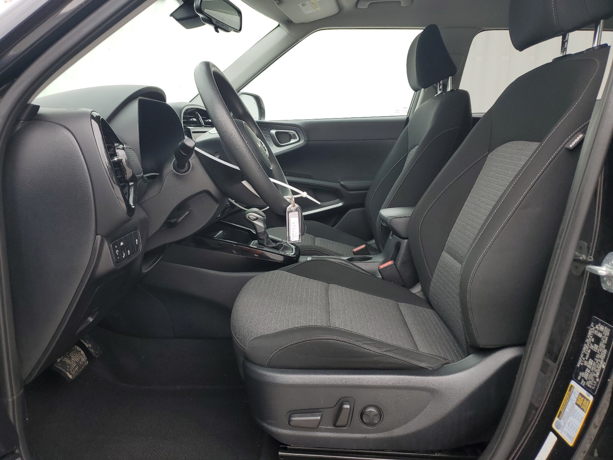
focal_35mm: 26
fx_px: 460
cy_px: 230
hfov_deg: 67.3
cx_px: 306
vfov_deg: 53.1
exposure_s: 1/385
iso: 50
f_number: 1.5
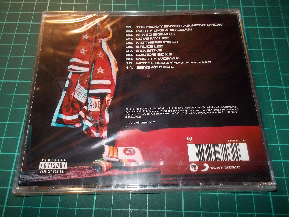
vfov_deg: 48.2
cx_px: 144
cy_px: 108
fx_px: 242
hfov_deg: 61.7
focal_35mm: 29
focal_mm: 4.1
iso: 200
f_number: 3.3
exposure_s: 1/30
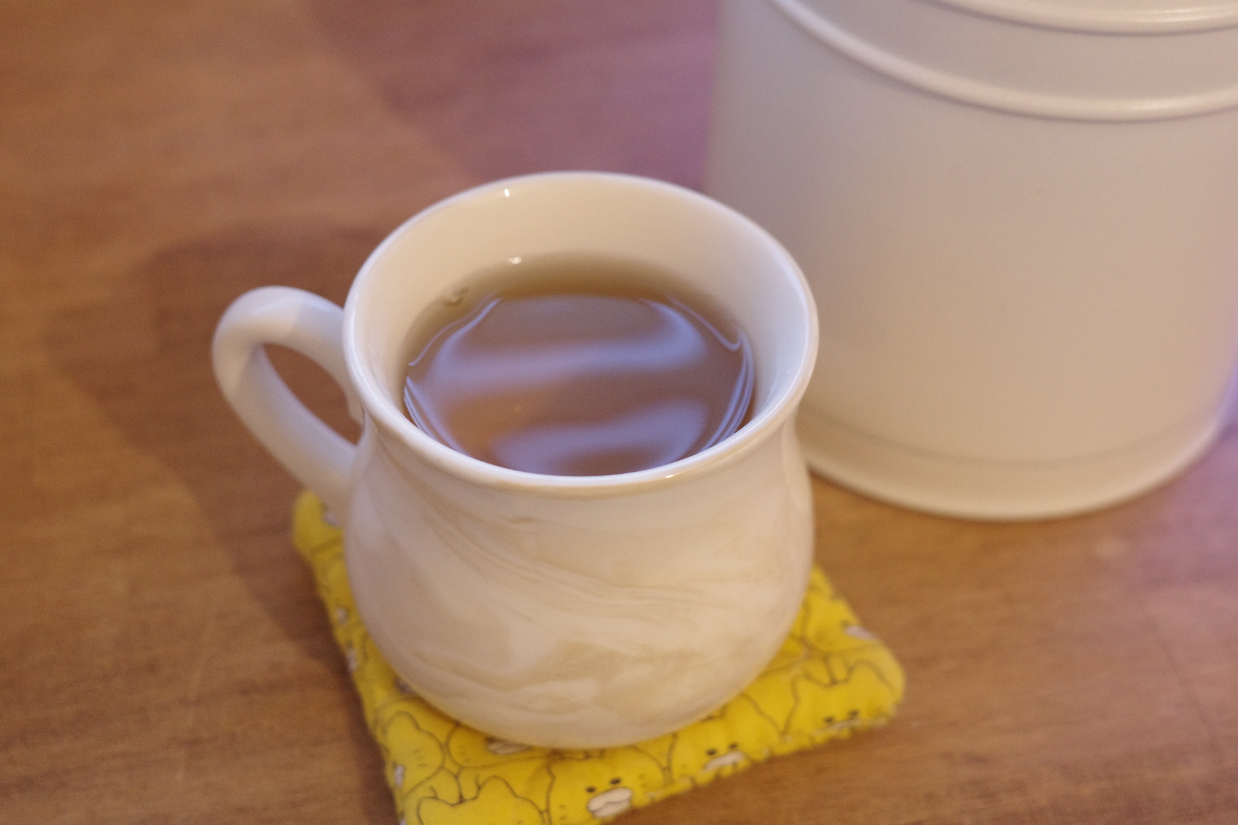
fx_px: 1719
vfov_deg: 27.0
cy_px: 412
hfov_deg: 39.6
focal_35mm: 50
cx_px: 619
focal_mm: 26
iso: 1250
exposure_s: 1/40
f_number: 2.8
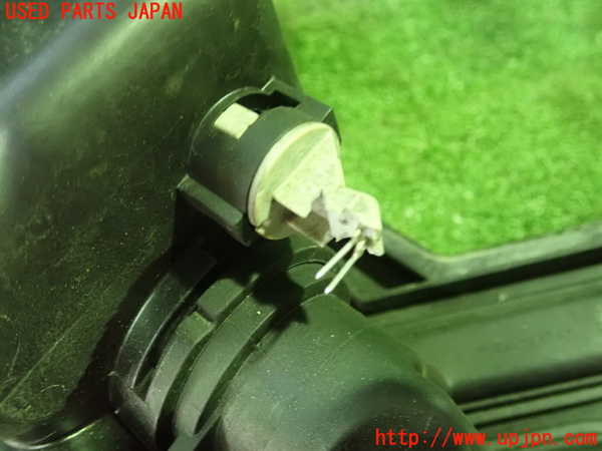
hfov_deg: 60.0
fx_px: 522
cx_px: 301
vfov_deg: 46.8
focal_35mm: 30
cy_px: 226
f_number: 2.3
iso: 1600
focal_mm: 5.5
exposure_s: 1/25
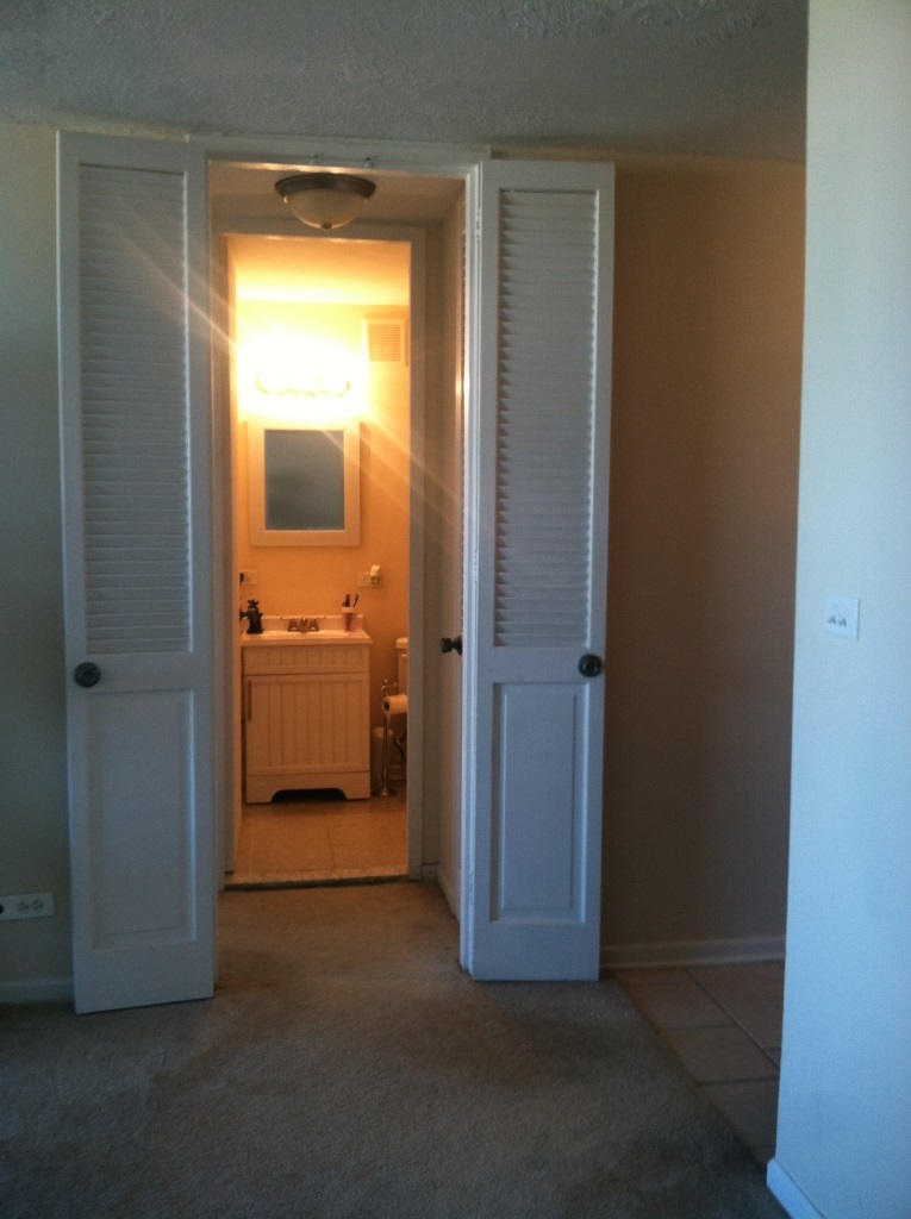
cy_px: 610
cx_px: 456
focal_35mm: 35
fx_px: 1231
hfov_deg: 40.6
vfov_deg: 52.7
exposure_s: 1/17
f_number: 2.8
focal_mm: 3.85
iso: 80
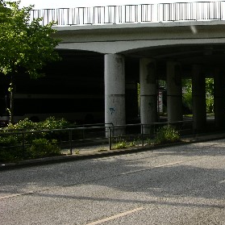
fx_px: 478
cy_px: 65
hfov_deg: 25.2
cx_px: 227
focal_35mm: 65
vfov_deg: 26.2
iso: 50
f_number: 7.1
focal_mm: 8.9
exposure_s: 1/86.2
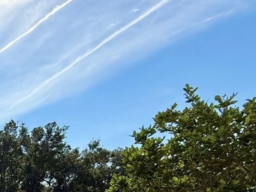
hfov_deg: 31.5
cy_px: 256
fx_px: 311
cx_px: -95
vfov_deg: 27.8
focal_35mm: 42
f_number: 2.2
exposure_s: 1/2165
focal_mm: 2.22
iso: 64
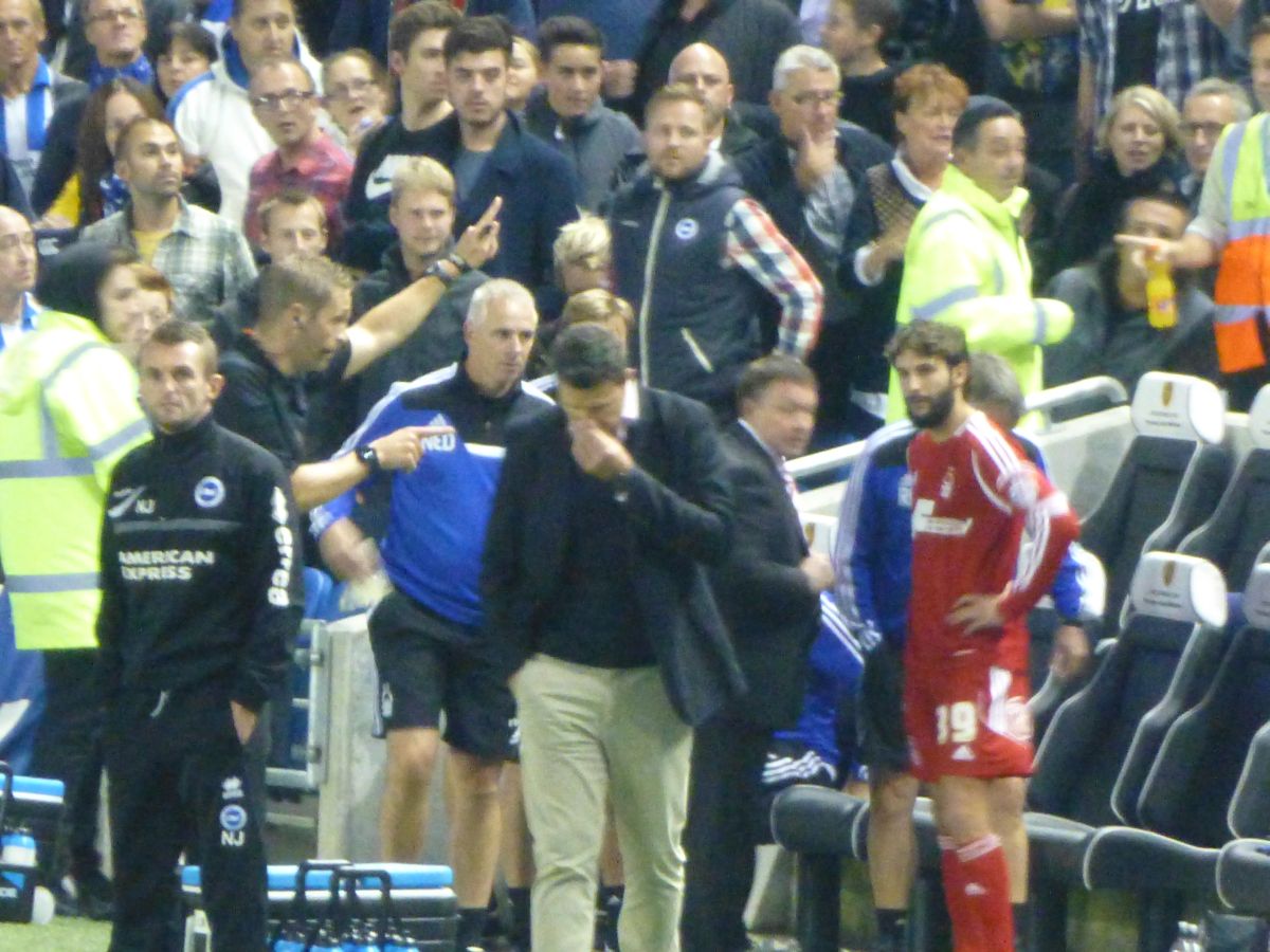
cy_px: 476
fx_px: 35221
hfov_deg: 2.1
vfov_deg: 1.5
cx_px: 635
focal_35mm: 960
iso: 1600
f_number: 6.4
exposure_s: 1/15
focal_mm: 86
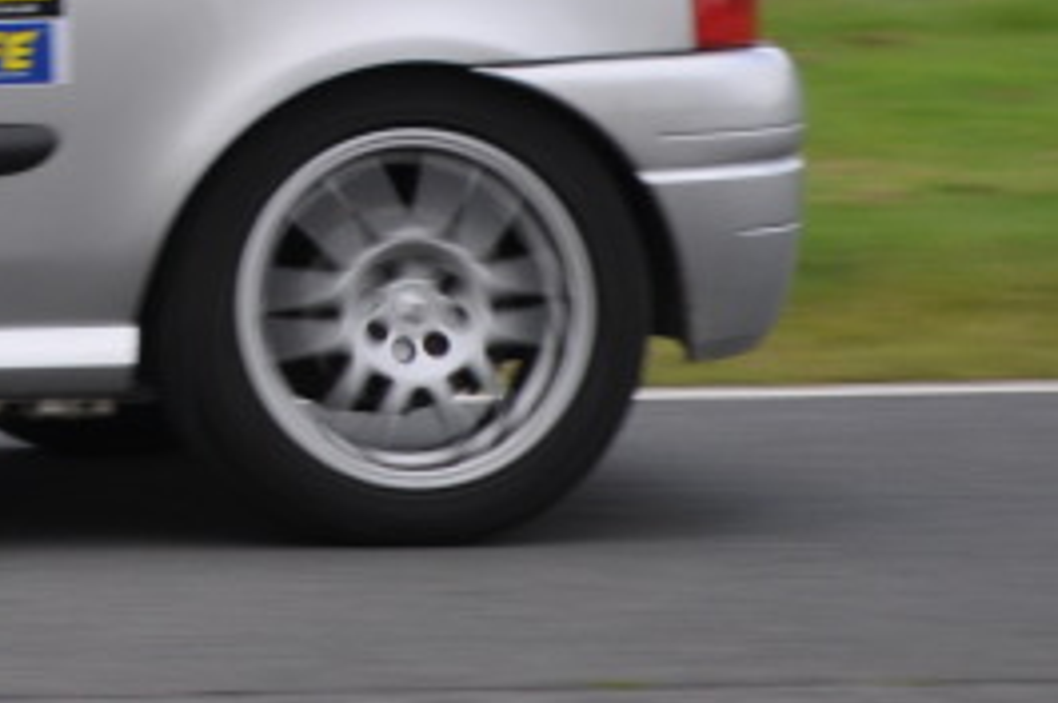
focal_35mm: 609
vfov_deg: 2.2
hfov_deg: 3.4
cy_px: -320
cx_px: -818
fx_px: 17874
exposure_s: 1/250
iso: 200
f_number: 8
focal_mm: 105
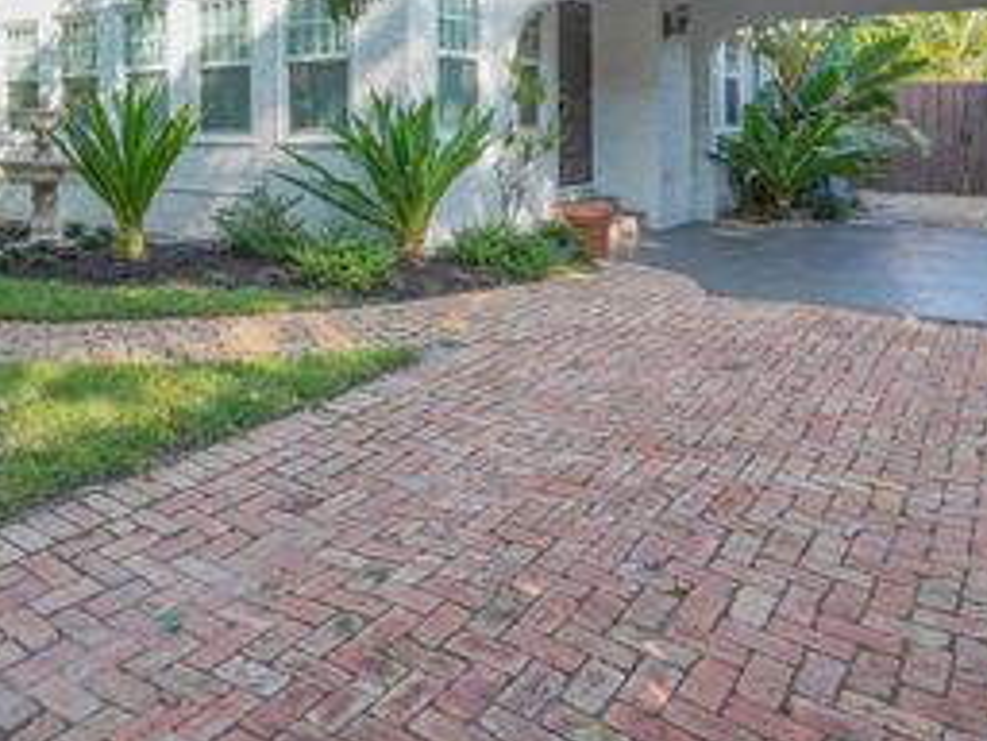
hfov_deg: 58.8
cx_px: 339
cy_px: 129
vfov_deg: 44.1
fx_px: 855
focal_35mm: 30
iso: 1250
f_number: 8
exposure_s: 1/500
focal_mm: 16
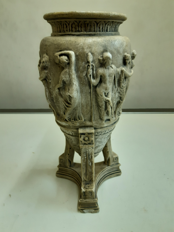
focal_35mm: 26
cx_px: 87
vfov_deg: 67.3
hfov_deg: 53.1
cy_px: 116
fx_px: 174
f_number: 1.7
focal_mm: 3.92
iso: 125
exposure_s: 1/50
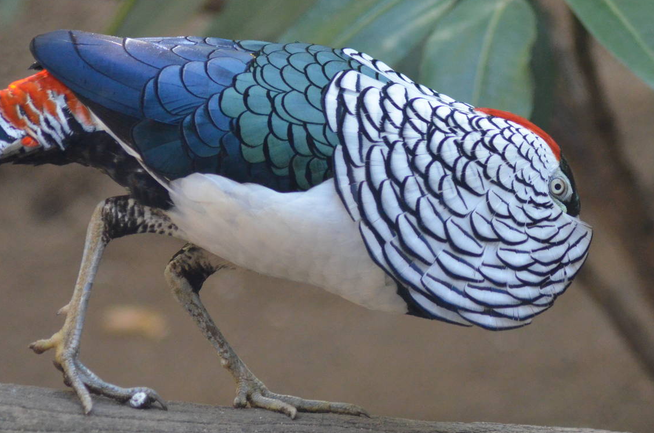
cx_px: 332
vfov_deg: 3.5
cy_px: 281
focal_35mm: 394
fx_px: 7137
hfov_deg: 5.2
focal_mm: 185
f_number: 4.5
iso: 3200
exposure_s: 1/250
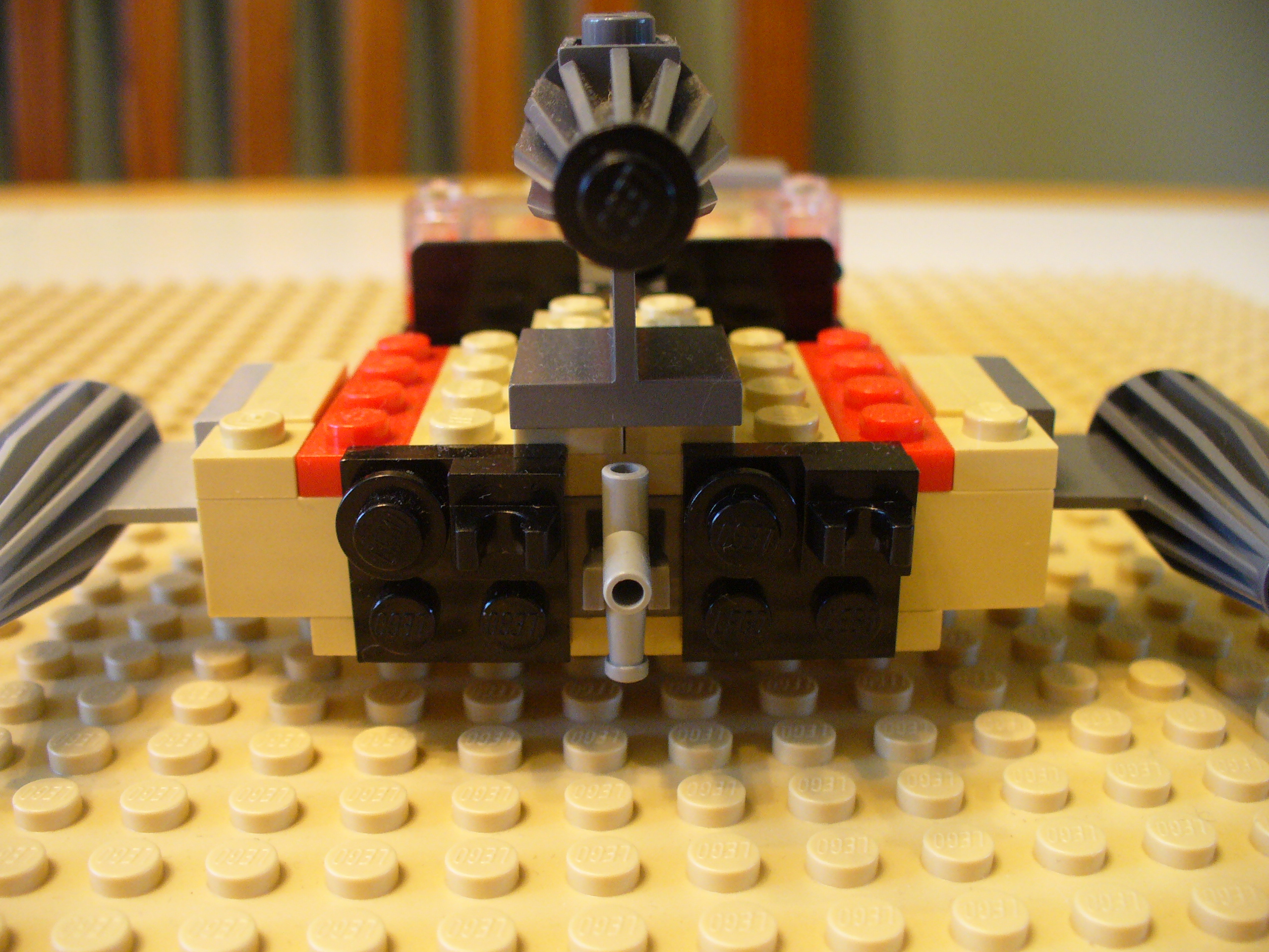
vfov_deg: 38.7
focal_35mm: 37
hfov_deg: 50.1
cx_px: 634
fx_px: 1356
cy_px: 476
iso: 200
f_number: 2.8
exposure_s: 1/10
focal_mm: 6.1
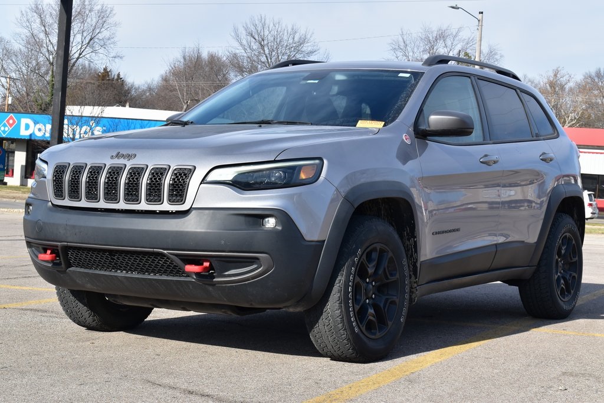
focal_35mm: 69
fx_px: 1158
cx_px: 302
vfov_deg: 19.7
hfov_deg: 29.2
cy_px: 202
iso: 400
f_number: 11
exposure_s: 1/320
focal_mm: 46
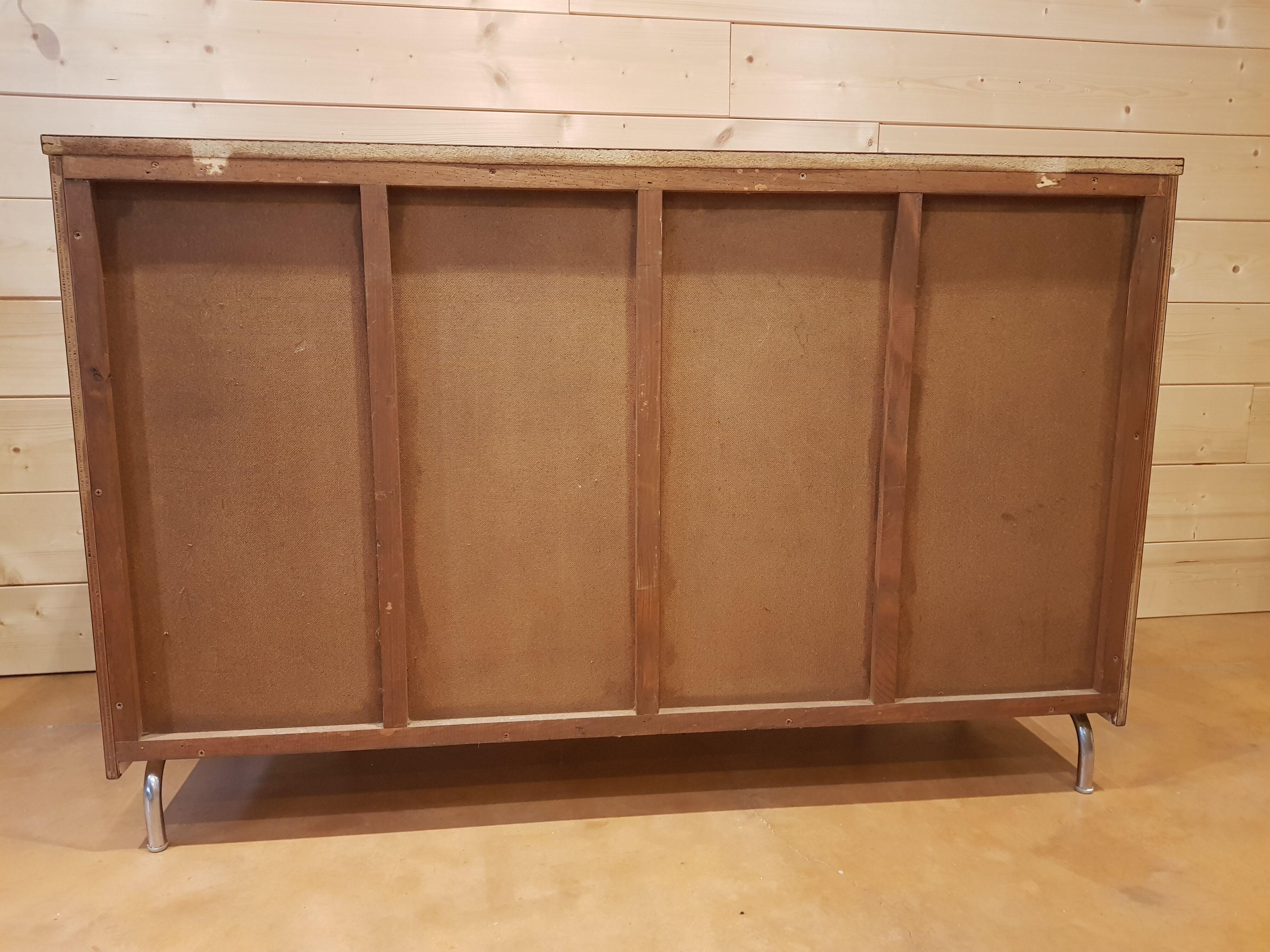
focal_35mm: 26
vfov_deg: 53.1
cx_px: 635
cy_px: 476
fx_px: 954
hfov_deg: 67.3
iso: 250
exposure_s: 1/15
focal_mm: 4.2
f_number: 1.7
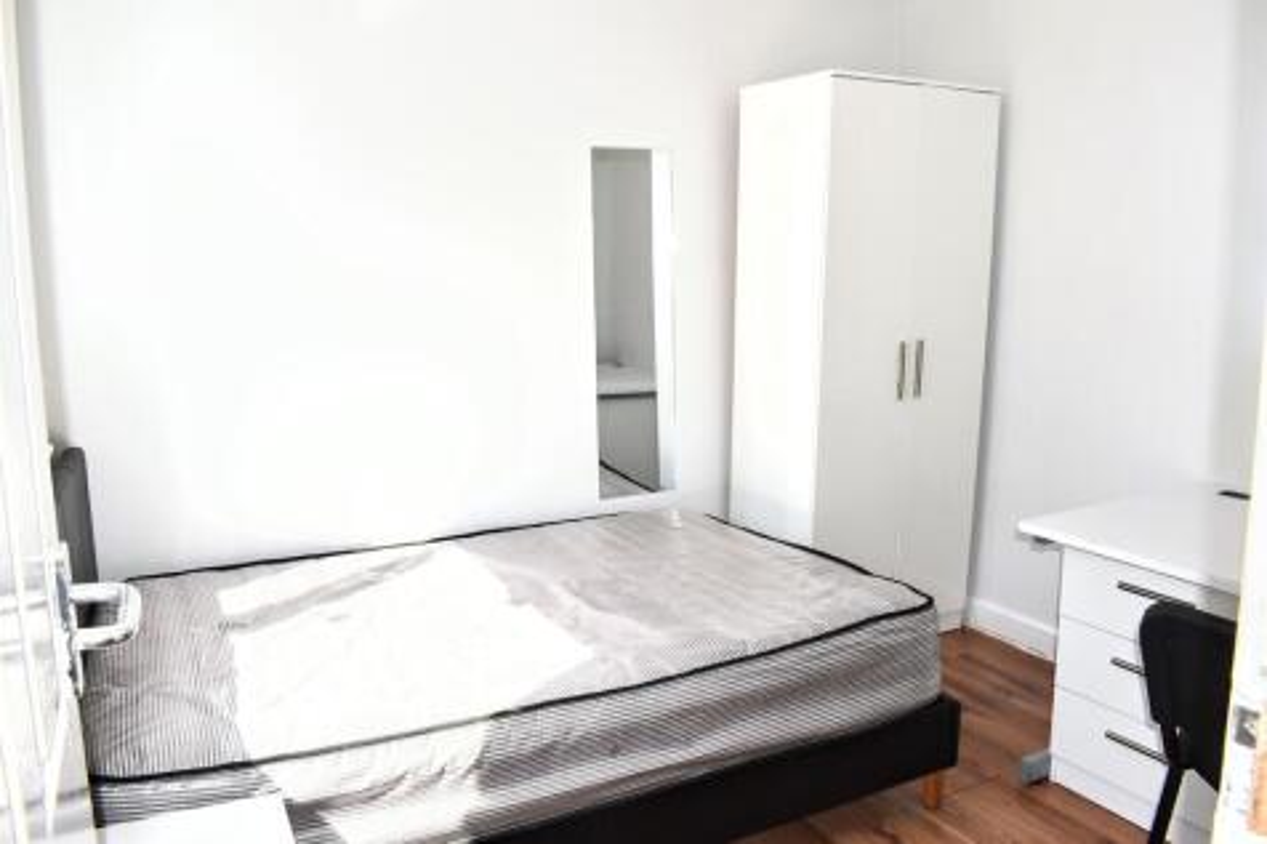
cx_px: 634
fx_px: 950
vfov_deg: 47.9
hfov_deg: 67.4
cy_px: 422
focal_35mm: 27
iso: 100
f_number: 7.1
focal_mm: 18
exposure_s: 1/200
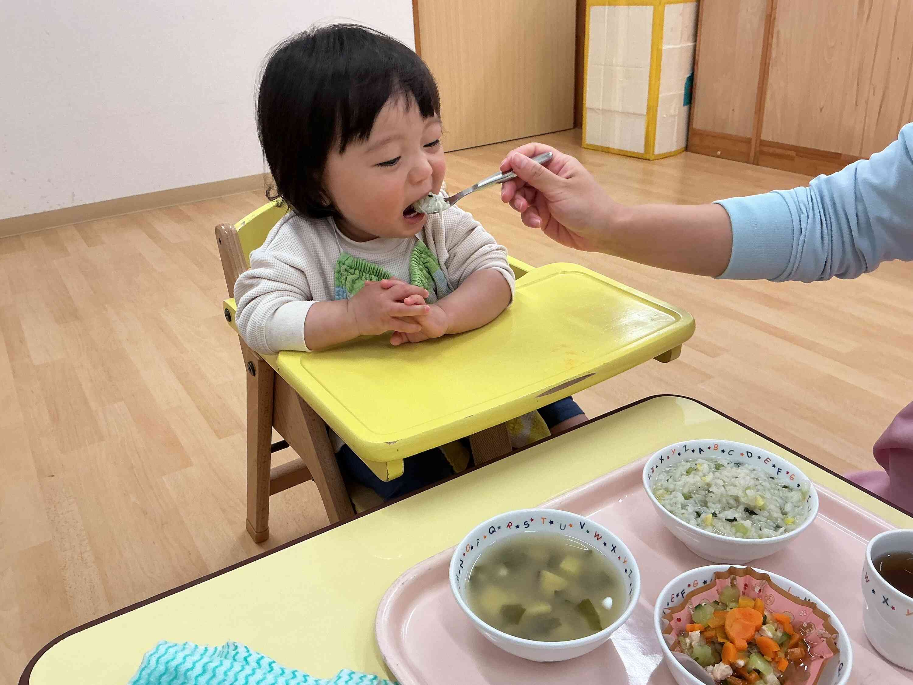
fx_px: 765
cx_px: 456
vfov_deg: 48.2
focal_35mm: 29
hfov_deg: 61.7
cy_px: 342
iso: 64
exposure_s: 1/120
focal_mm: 3
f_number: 1.8
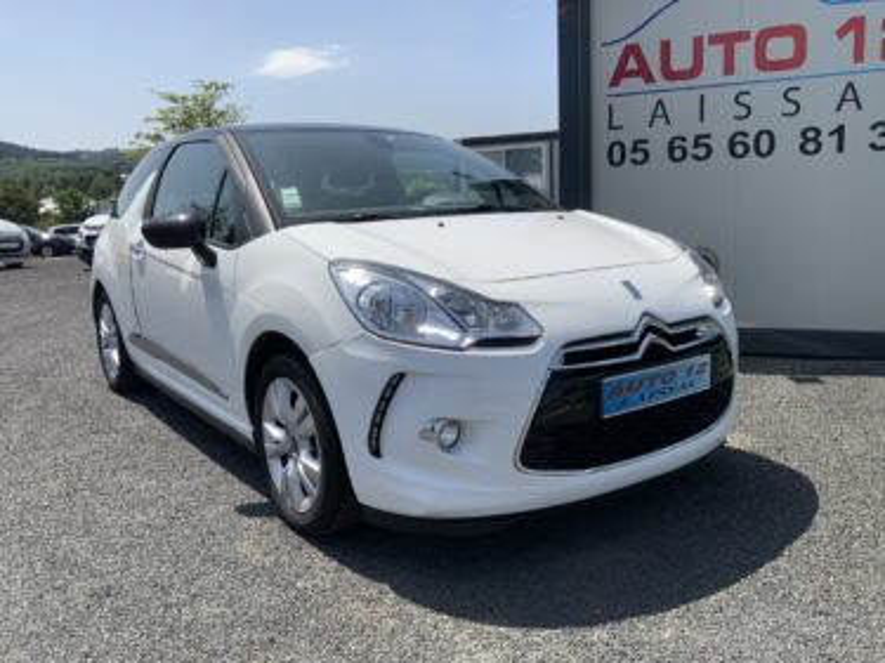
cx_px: 442
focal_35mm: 29
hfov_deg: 61.7
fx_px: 741
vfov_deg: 48.2
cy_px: 332
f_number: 1.8
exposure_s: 1/2538
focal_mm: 3
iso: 20
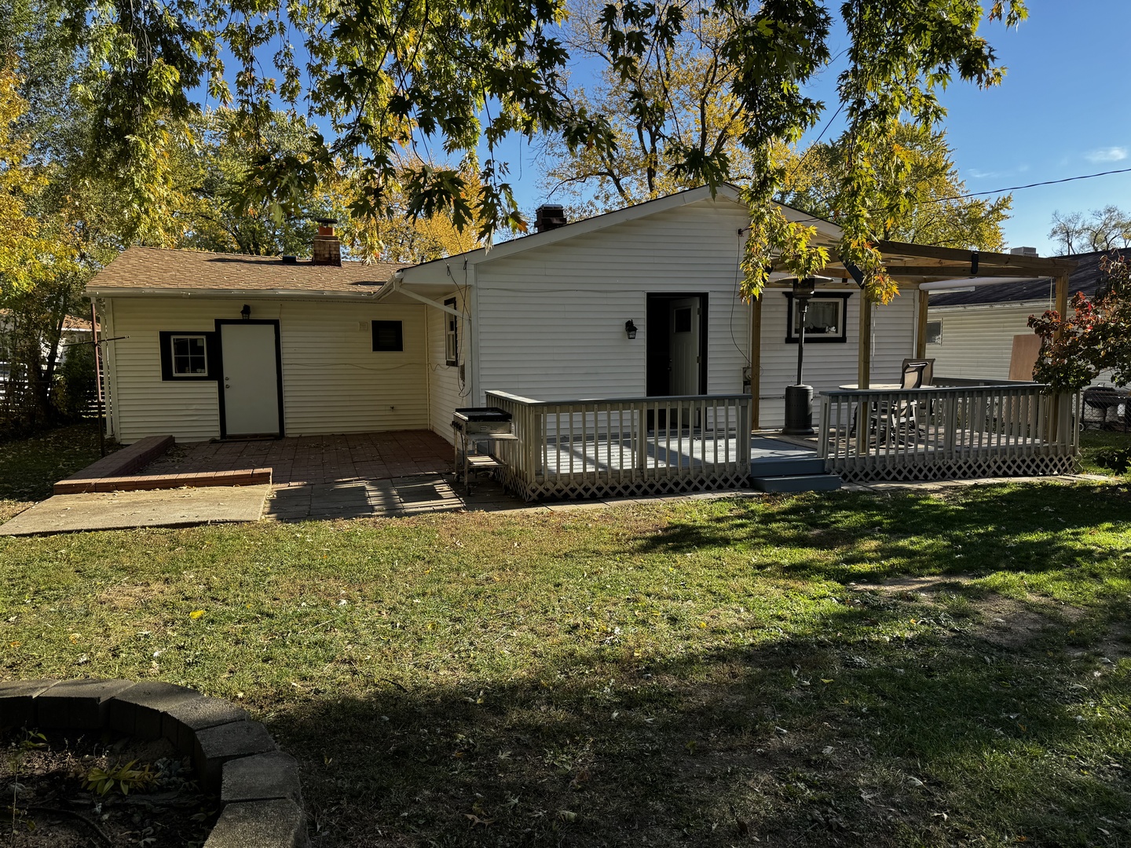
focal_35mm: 24
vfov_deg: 56.8
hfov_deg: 71.6
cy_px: 424
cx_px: 566
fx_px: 784
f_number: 1.78
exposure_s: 1/1311
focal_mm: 6.76
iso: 80
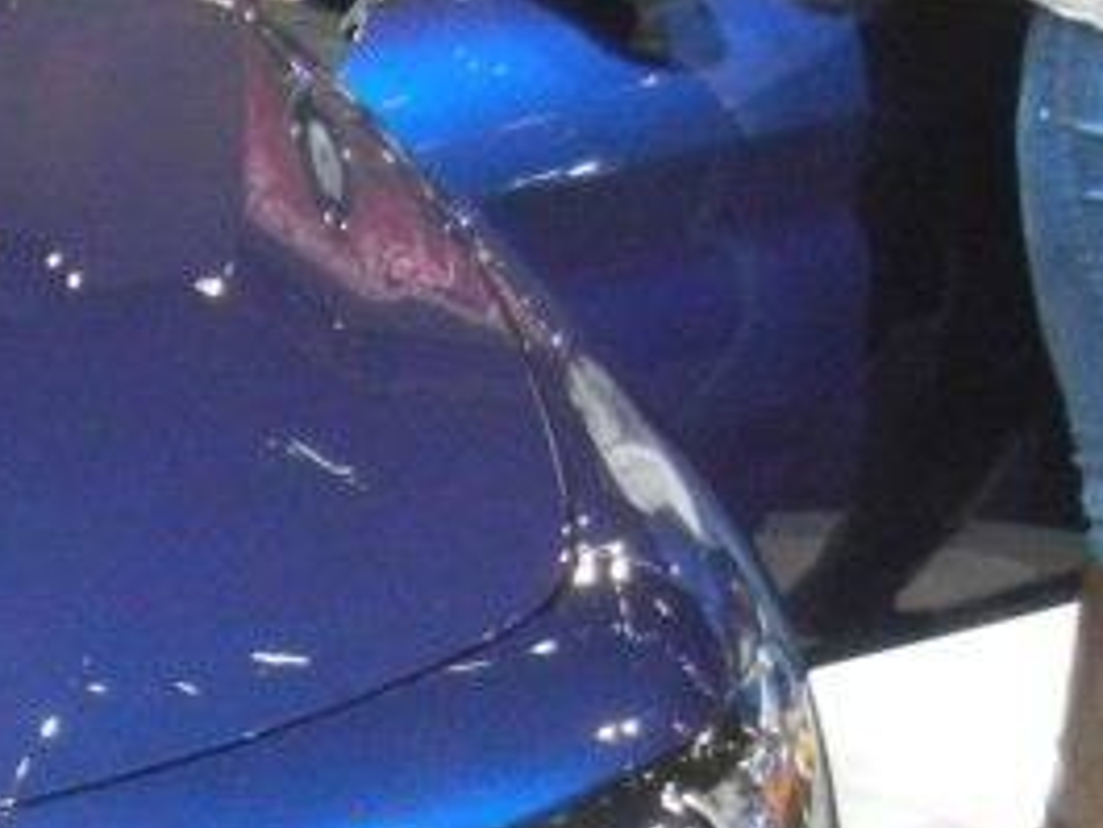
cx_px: -716
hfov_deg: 15.2
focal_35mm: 116
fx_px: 3698
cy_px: 728
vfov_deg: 12.7
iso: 640
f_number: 3.5
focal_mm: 5.4
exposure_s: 1/85.1
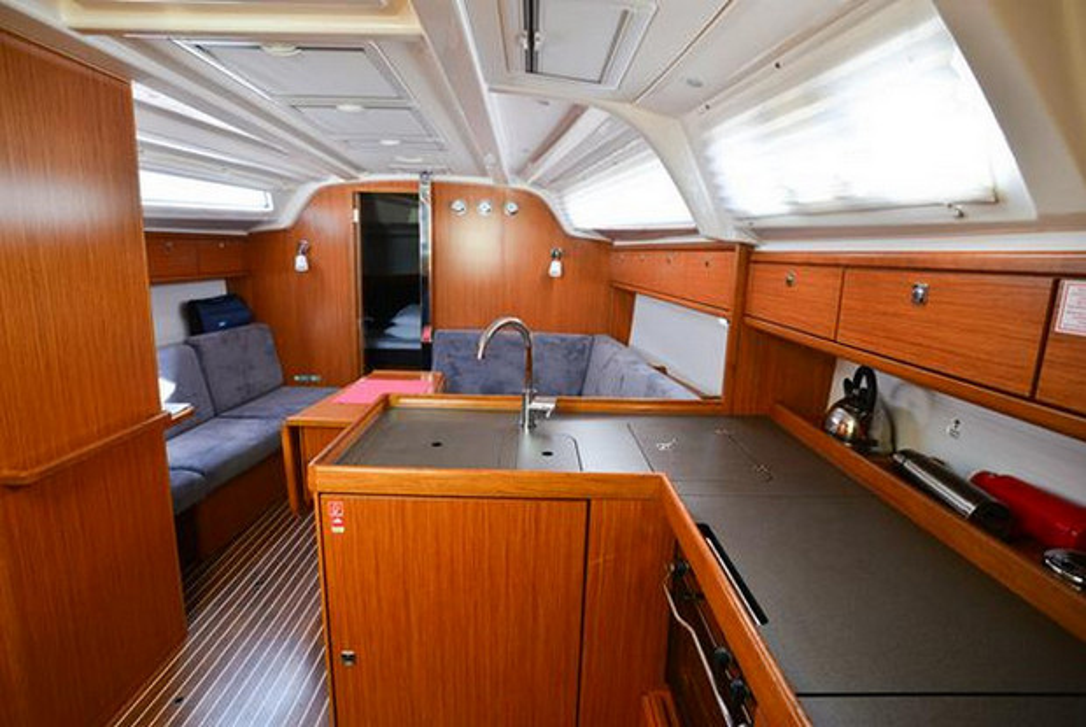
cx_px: 543
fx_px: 513
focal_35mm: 17
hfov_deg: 93.2
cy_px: 364
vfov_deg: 70.6
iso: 800
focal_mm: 17
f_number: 5
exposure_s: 1/100
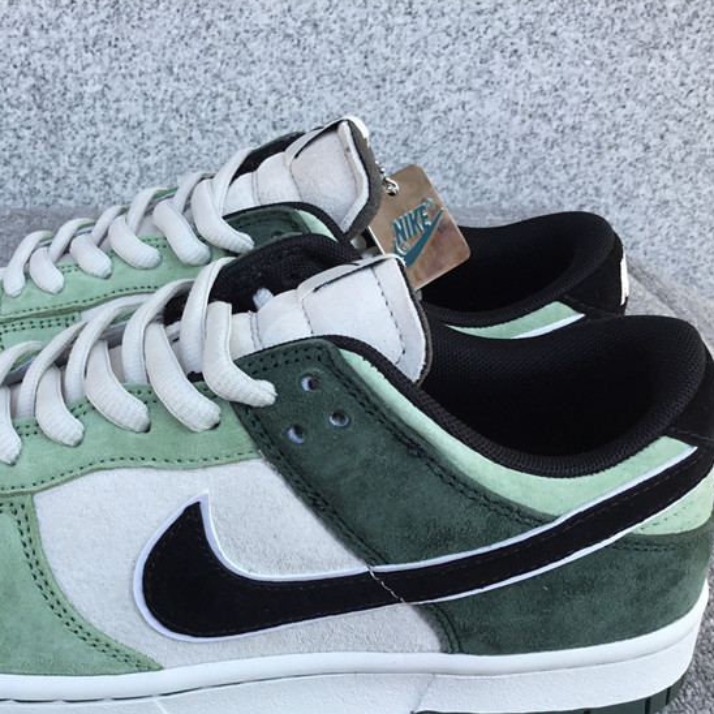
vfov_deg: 37.4
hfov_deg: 36.7
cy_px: 436
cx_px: 180
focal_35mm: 45
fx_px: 1050
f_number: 2.4
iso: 25
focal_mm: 3.3
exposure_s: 1/367
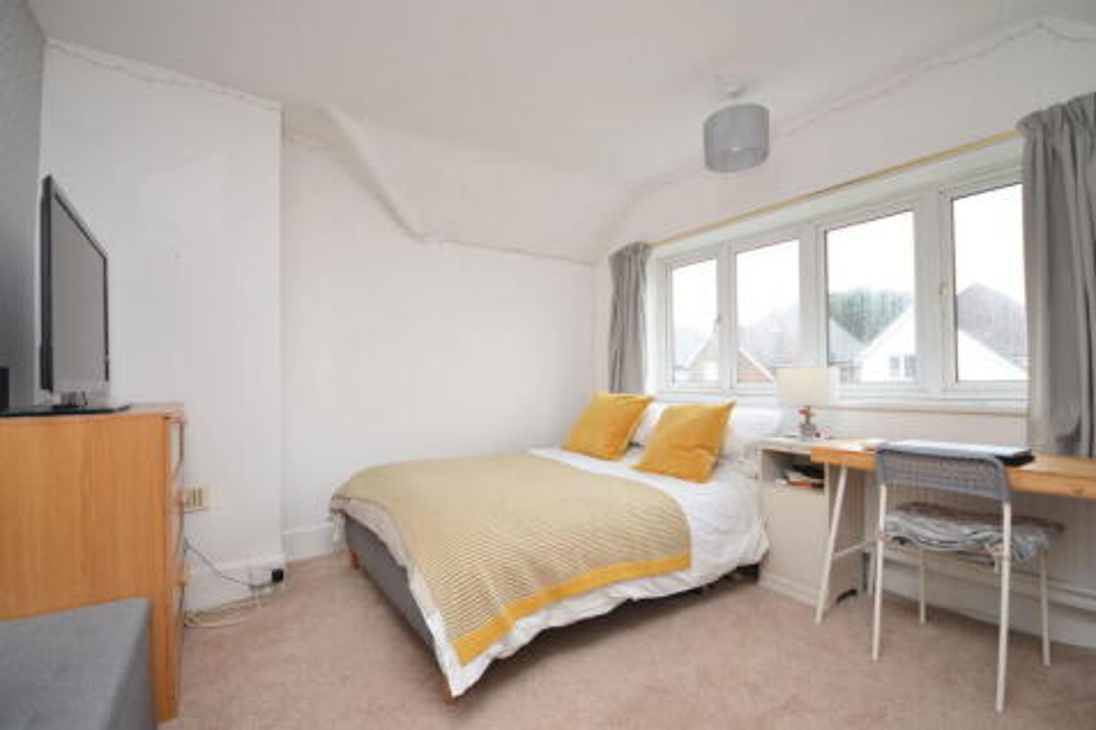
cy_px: 365
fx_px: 456
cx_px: 548
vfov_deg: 77.3
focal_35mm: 15
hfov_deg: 100.4
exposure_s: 1/60
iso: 720
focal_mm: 10
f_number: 4
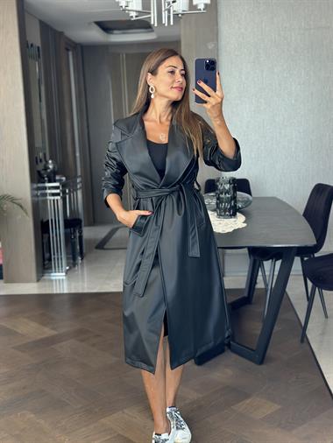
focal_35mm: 48
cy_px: 222
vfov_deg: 39.6
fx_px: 615
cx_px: 166
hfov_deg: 30.3
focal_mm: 6.86
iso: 125
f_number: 1.78
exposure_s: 1/89
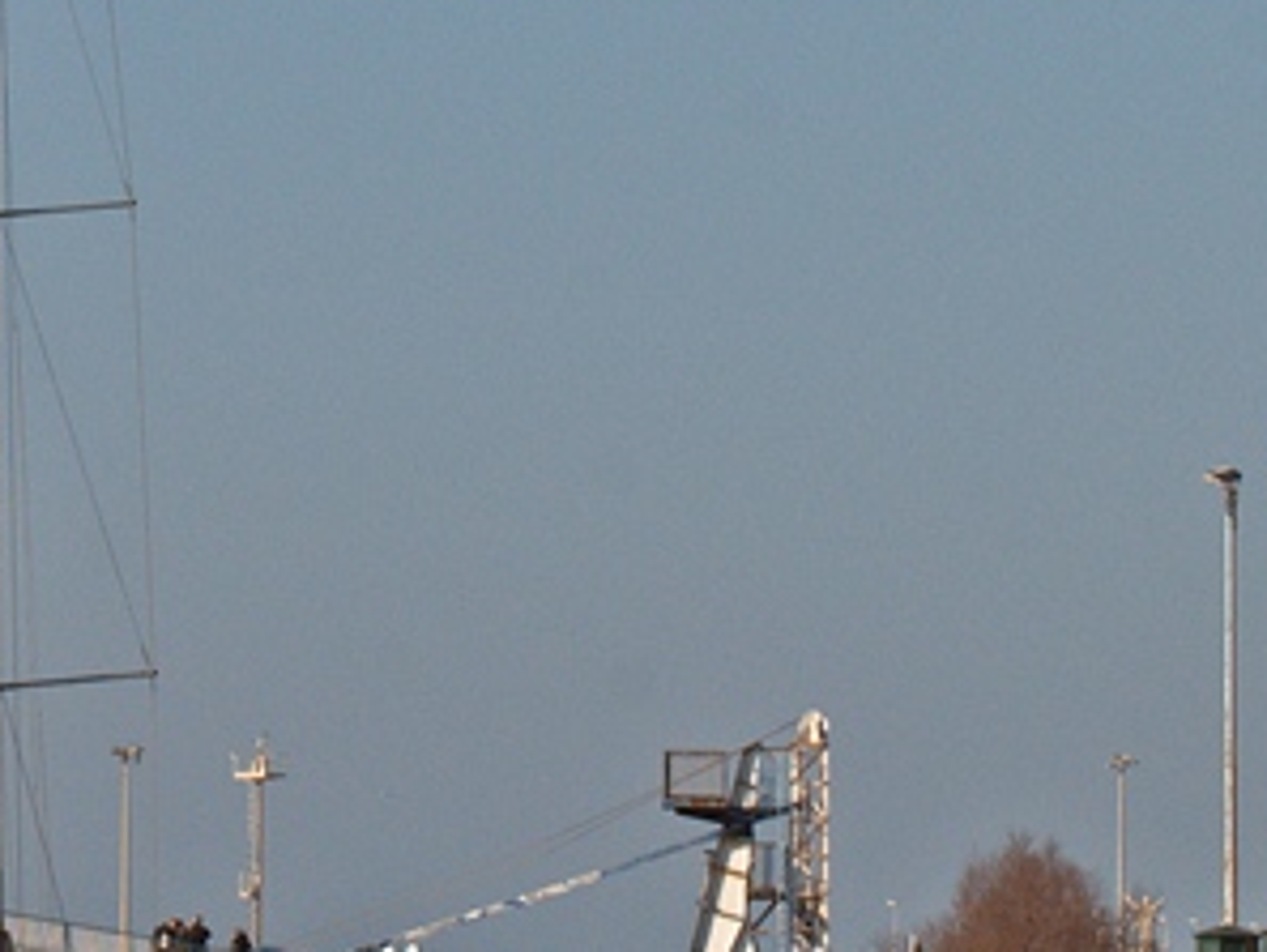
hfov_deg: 3.4
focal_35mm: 576
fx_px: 21091
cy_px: -132
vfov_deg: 2.6
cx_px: -9
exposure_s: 1/1000
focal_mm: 116
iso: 200
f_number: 13
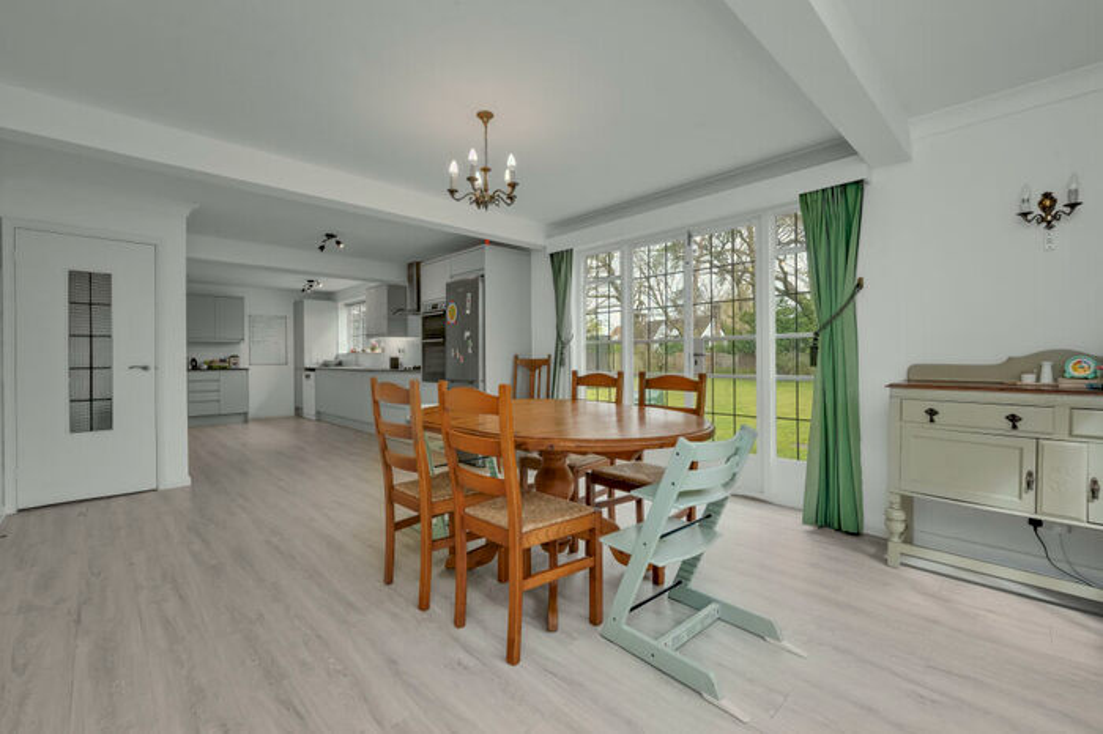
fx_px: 459
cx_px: 552
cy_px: 367
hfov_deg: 100.4
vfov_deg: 77.3
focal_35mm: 15
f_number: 11
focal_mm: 15
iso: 400
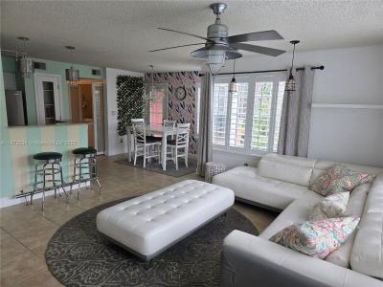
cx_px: 192
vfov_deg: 58.9
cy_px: 144
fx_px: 254
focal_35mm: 23
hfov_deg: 73.9
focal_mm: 6.3
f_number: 1.7
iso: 100
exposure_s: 1/180
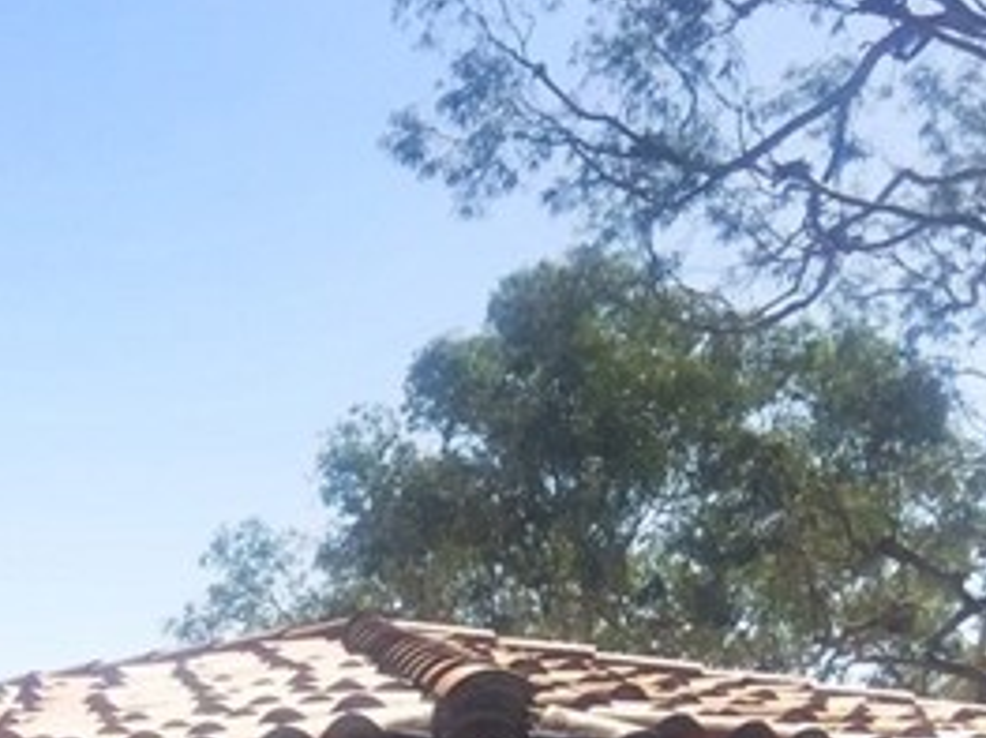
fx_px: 3217
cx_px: -484
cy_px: 1328
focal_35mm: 113
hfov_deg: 16.0
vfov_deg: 12.0
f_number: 2.2
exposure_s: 1/3597
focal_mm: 4.15
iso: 32
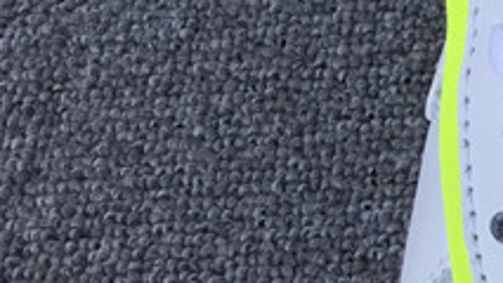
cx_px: 1011
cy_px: -126
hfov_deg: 13.0
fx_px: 1908
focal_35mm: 143
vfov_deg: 8.3
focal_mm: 3.3
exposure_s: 1/280
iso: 25
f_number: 2.4
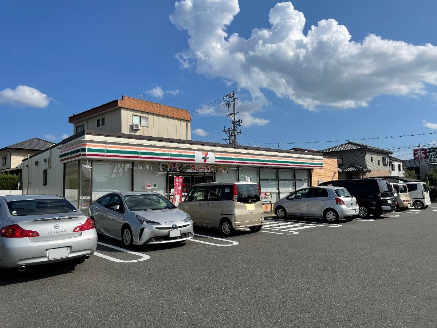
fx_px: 328
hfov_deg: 67.3
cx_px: 218
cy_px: 164
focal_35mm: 26
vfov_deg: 53.1
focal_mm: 4.2
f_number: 1.6
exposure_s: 1/5814
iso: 32
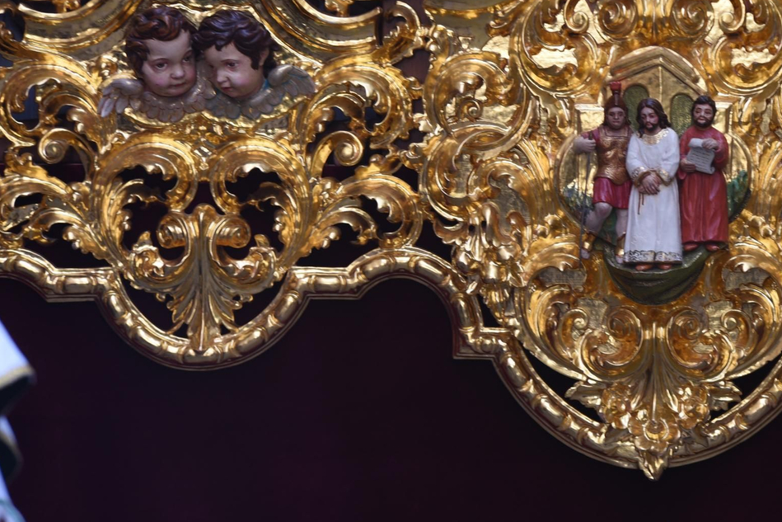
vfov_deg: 5.4
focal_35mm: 253
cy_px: 141
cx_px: 657
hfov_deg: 8.1
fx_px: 5496
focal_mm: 150
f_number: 5
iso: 200
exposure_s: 1/125
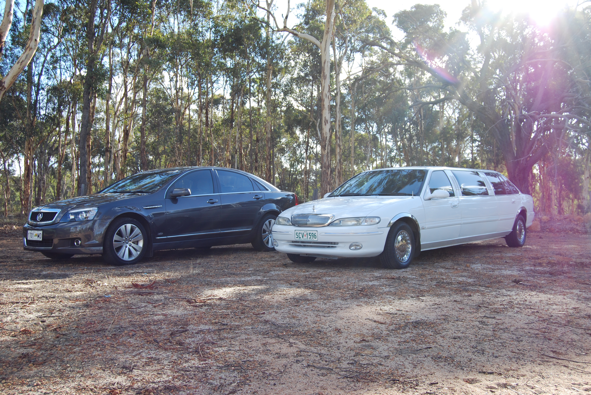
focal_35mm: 36
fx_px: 592
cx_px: 296
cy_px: 198
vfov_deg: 37.0
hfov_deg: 53.1
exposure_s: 1/125
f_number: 5.6
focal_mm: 24
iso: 110
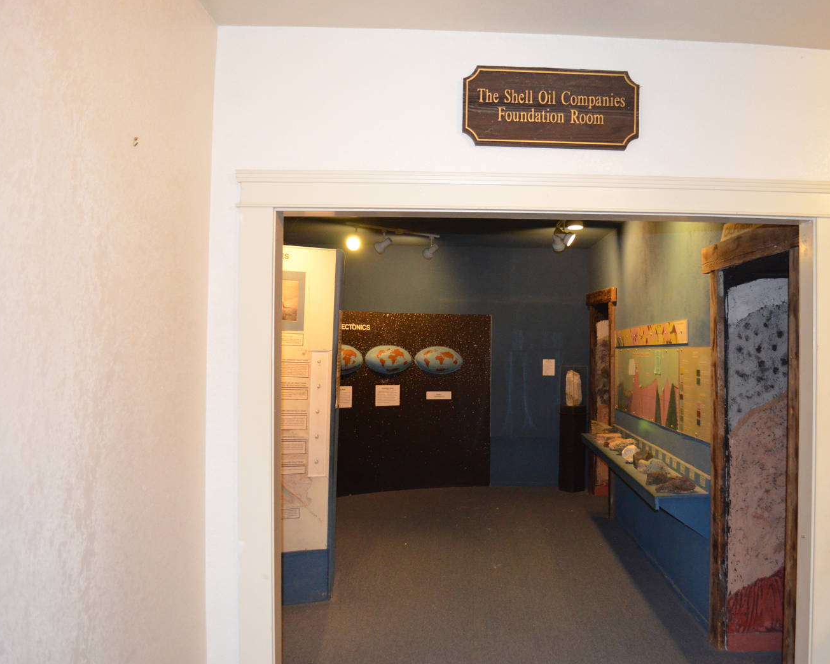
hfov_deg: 56.8
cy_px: 335
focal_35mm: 31
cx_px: 491
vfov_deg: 47.1
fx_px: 762
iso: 2200
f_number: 3.5
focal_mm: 18
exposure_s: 1/60
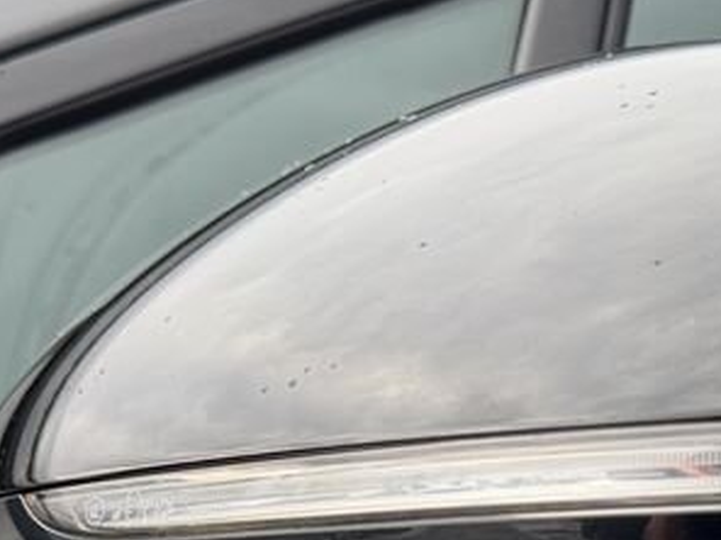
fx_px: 1729
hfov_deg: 23.5
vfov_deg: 16.7
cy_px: 725
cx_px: 460
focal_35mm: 83
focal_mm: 6.76
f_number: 1.78
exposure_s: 1/200
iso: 64
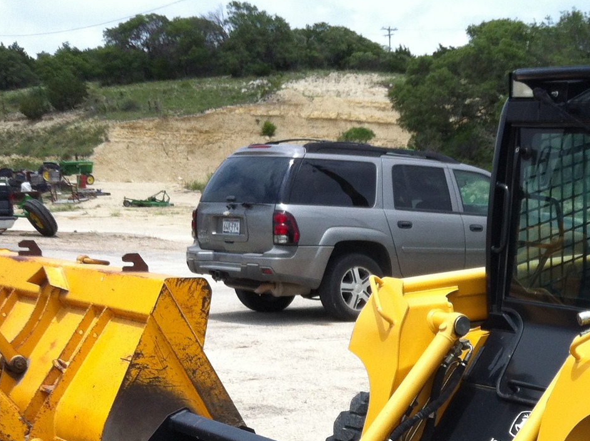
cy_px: 440
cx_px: 624
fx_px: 1294
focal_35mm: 76
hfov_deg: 24.2
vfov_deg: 18.8
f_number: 2.8
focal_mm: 3.85
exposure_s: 1/1503
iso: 80
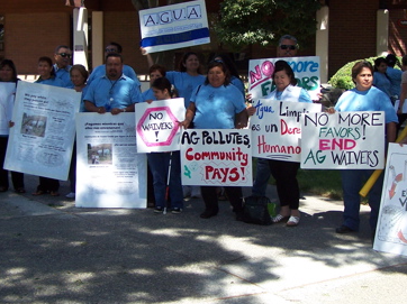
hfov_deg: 30.7
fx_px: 740
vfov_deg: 23.2
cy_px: 136
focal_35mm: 63
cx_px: 209
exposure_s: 1/640
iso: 100
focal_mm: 6.3
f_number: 2.8
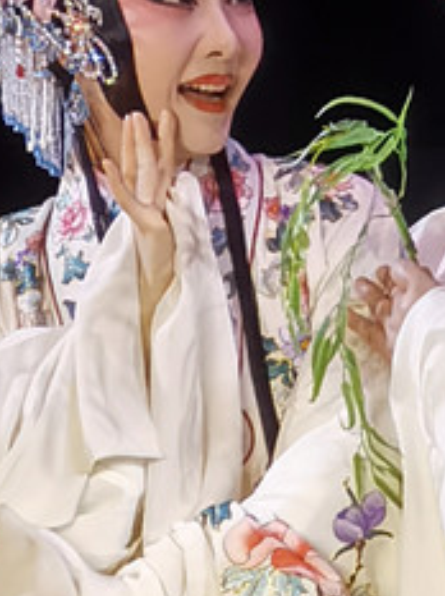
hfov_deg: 1.6
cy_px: 570
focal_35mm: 929
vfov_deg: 2.1
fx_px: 15967
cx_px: 320
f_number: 3.4
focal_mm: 14.45
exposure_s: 1/49.4
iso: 80
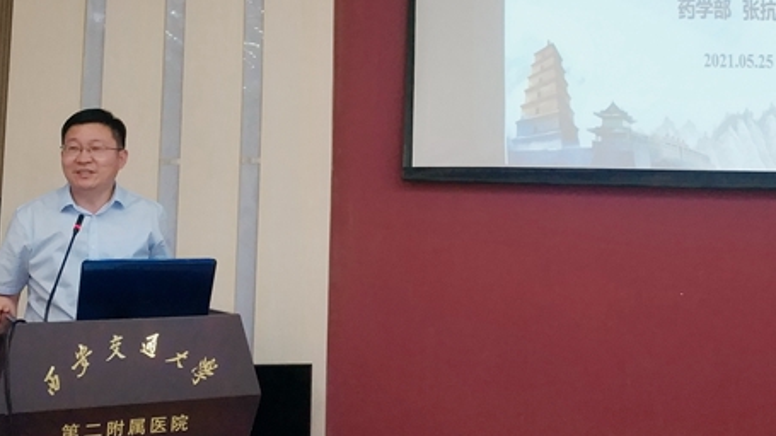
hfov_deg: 44.5
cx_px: 438
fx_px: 947
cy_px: 199
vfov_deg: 26.0
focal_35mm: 46
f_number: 2
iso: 601
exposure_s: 1/17
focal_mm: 4.5
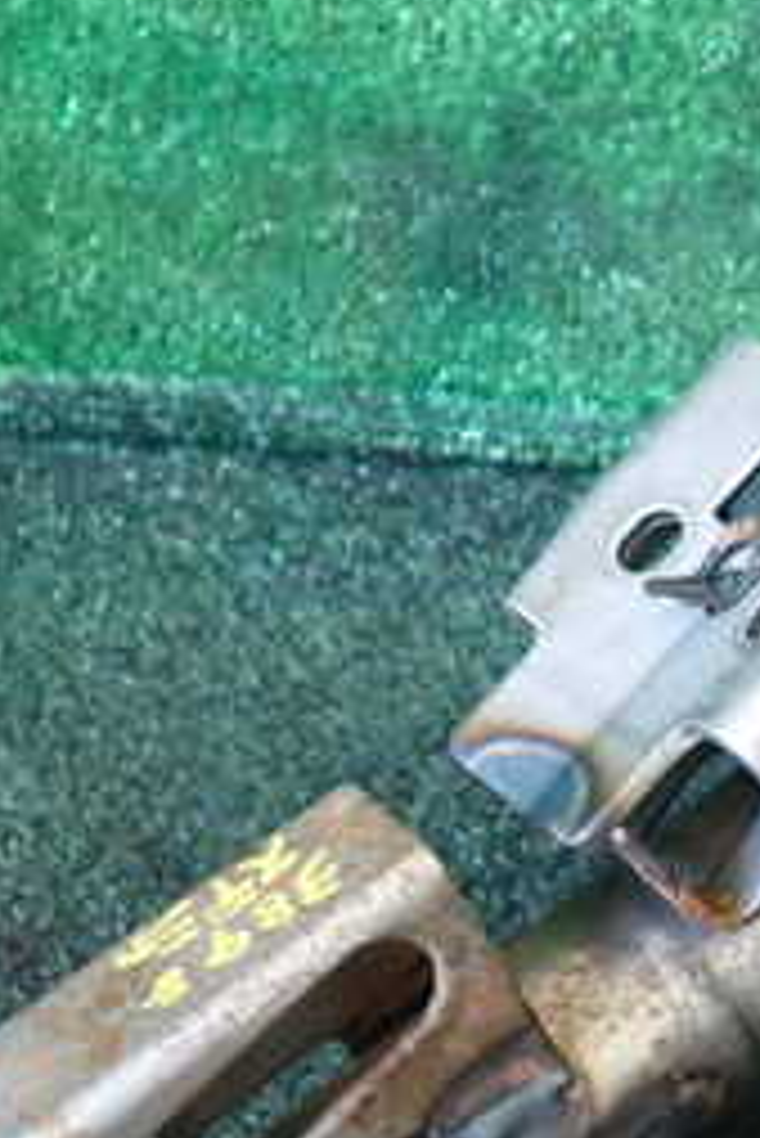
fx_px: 2340
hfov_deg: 17.6
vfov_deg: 27.3
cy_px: 688
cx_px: 899
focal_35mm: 74
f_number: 2.3
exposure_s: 1/30
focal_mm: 5.4
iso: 320
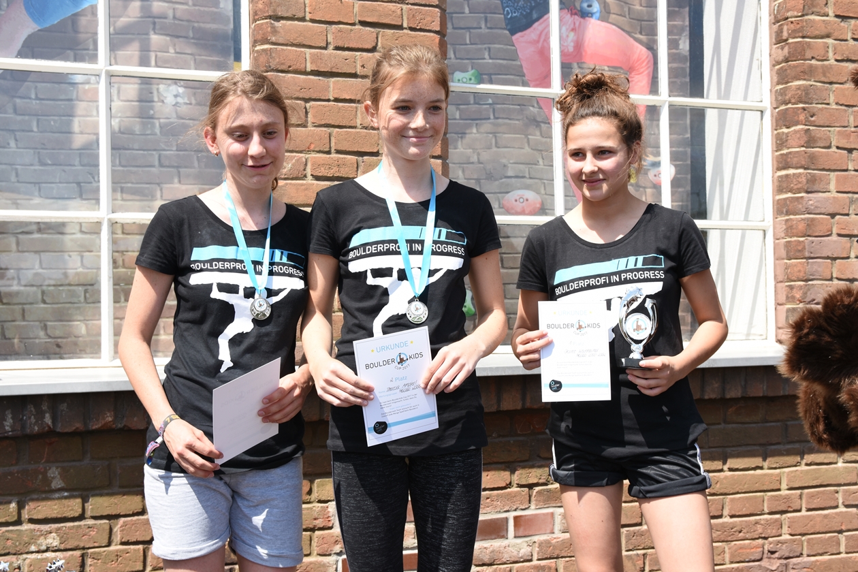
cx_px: 429
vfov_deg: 34.2
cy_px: 286
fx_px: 929
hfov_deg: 49.6
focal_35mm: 39
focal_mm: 26
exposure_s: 1/200
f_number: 6.3
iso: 100
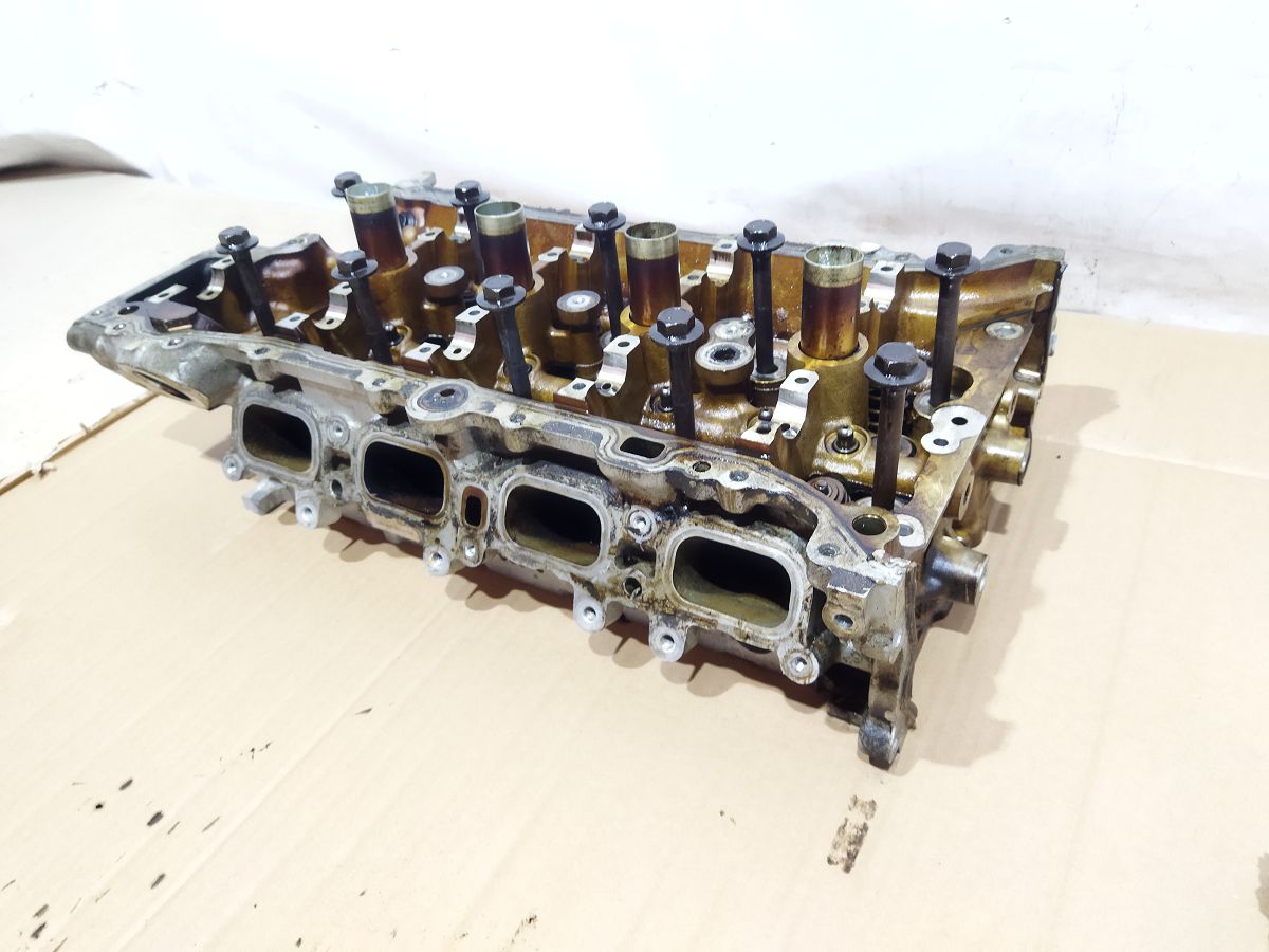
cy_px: 476
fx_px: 990
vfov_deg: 51.4
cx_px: 634
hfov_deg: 65.3
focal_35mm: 27
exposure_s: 1/25
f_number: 1.79
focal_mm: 4.71
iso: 334
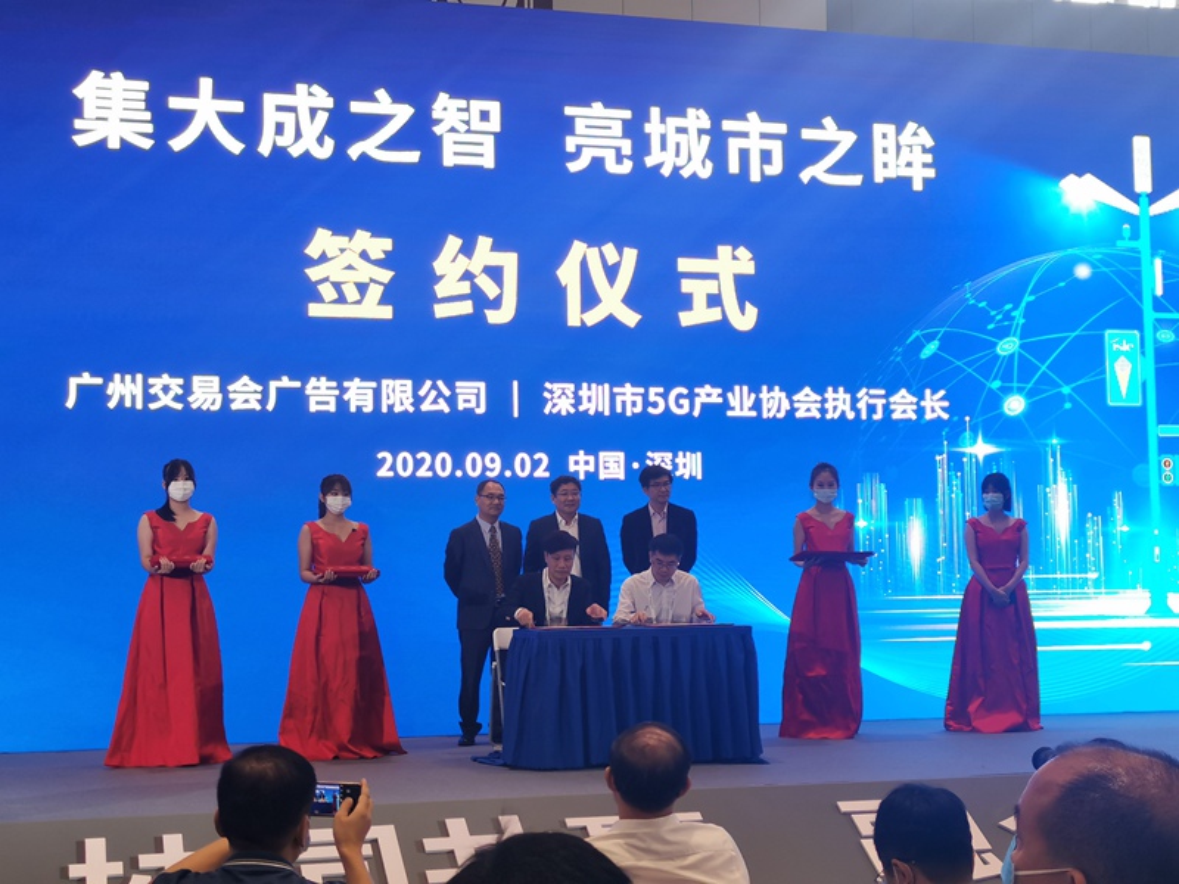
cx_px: 590
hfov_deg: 33.8
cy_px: 442
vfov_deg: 25.7
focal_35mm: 57
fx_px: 1941
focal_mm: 5.58
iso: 80
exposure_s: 1/100
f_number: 1.8
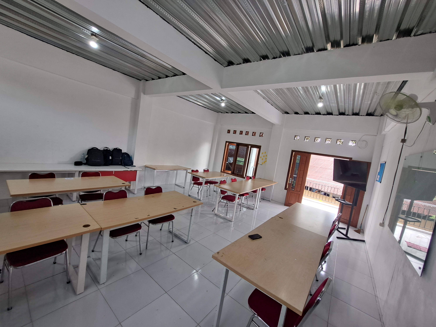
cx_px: 218
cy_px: 164
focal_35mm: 13
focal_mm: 1.74
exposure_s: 1/50
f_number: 2.2
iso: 100
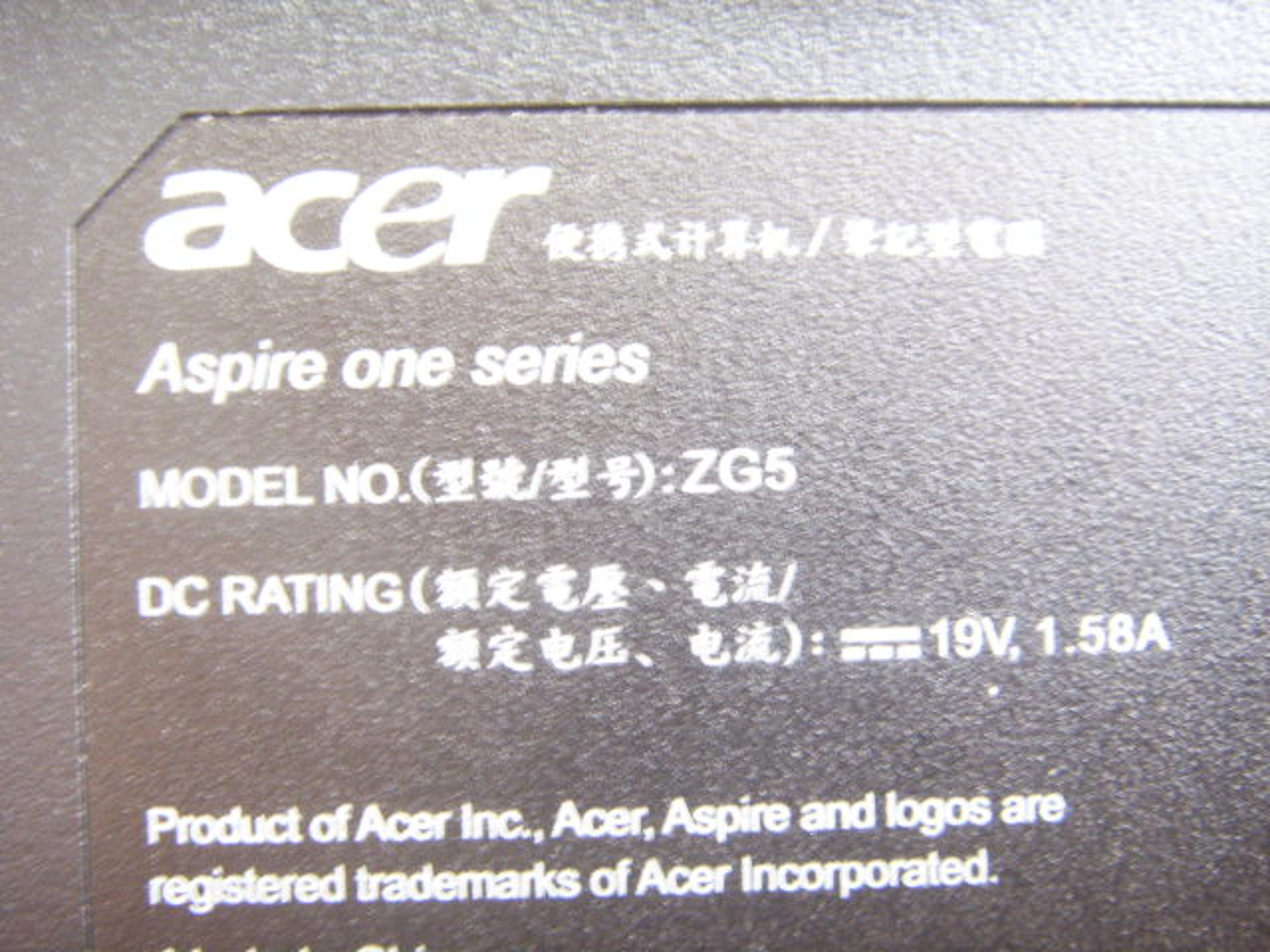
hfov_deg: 47.9
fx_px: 1431
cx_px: 635
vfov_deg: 36.8
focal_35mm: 39
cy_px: 476
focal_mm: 6.6
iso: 152
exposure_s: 1/4
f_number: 3.5
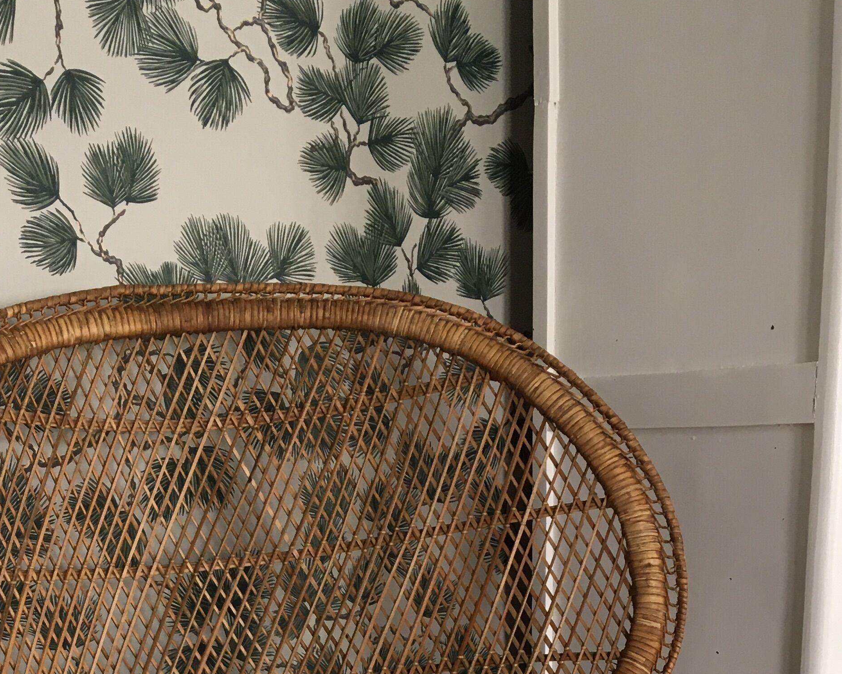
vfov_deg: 22.5
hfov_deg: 30.8
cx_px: 309
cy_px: 859
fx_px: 1520
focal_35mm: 61
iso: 40
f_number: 2.2
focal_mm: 4.15
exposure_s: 1/33
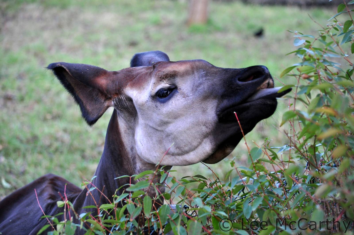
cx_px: 177
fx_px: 1473
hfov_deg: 13.7
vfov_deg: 9.1
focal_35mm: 150
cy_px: 118
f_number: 4.8
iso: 800
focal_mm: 100
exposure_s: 1/200
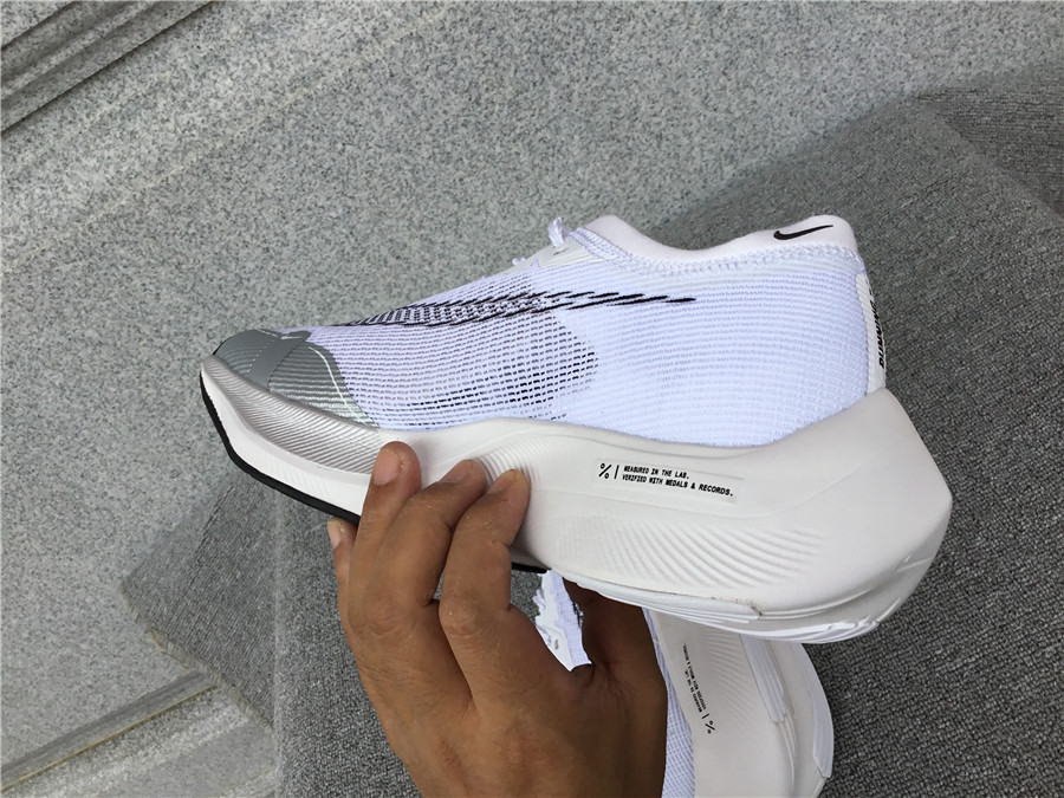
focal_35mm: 31
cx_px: 532
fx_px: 953
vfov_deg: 45.4
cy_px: 399
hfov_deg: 58.4
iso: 25
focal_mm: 3.3
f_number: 2.4
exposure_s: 1/328
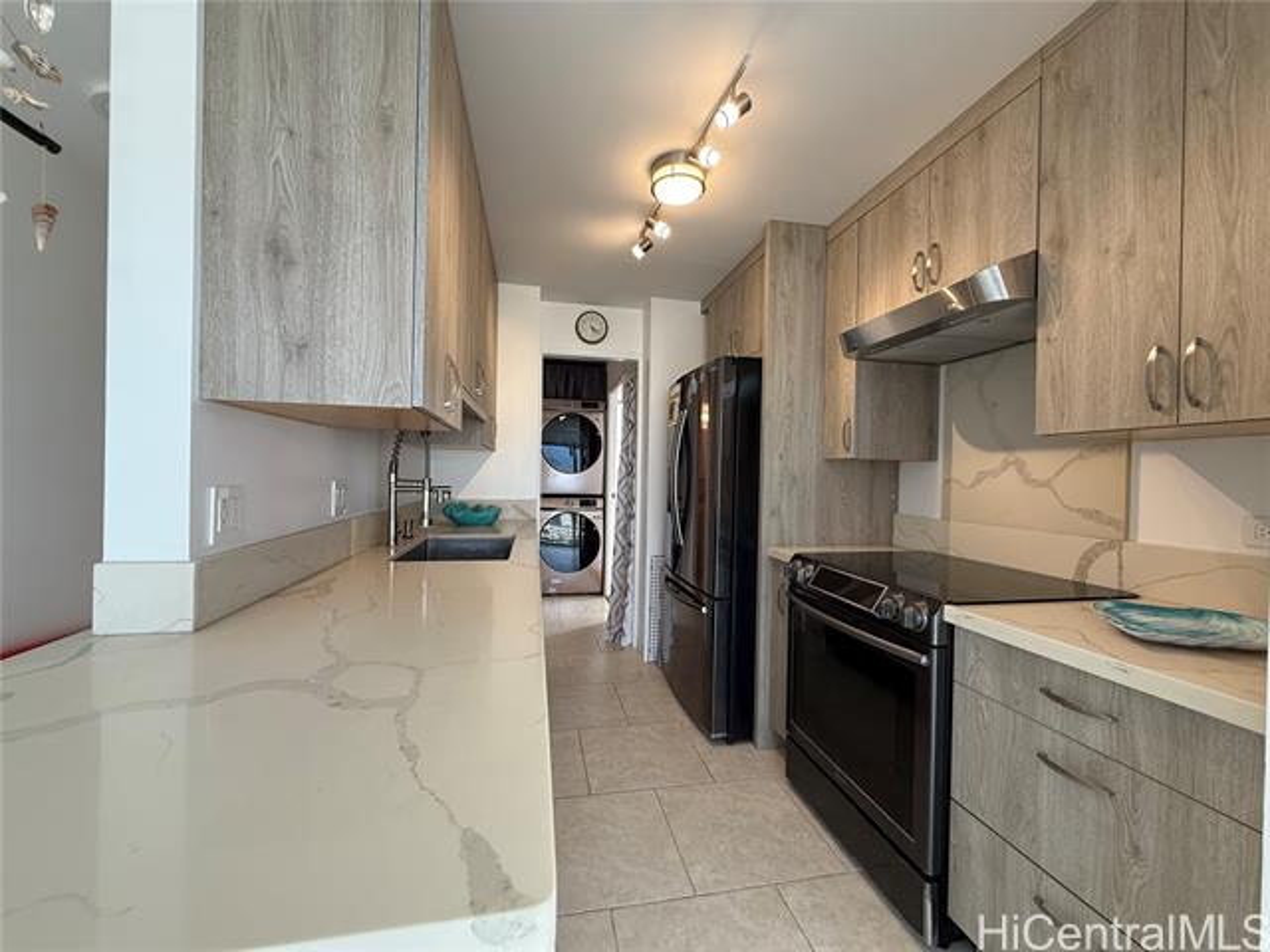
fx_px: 514
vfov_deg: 85.7
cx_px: 635
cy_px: 476
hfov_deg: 102.1
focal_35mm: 14
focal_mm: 2.22
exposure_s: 1/99
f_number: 2.2
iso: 100
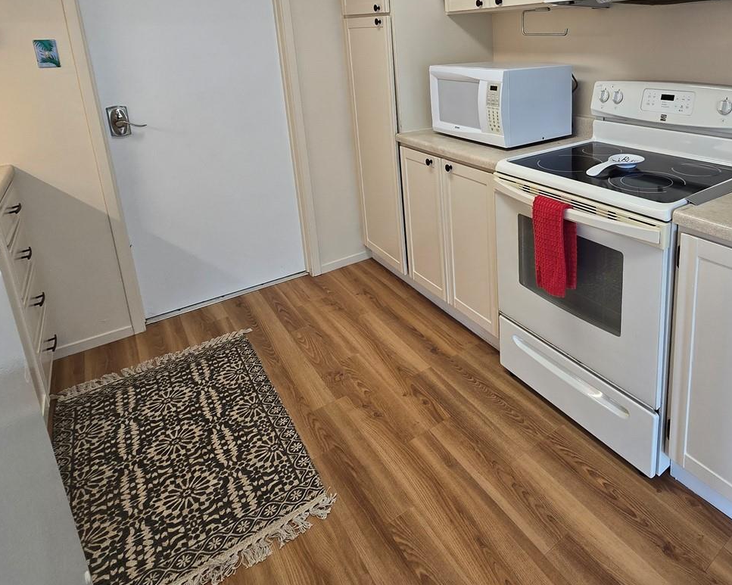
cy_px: 156
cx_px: 516
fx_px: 455
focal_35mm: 21
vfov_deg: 62.3
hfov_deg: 74.0
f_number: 2.2
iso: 100
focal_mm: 2.2
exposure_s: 1/60
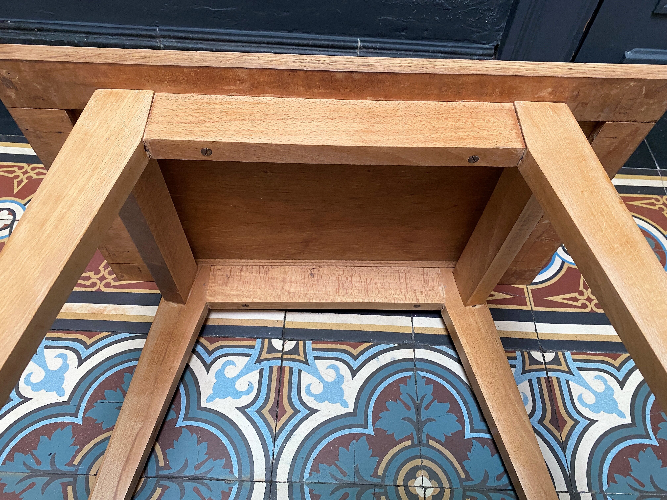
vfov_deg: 53.1
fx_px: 501
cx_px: 334
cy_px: 250
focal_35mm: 26
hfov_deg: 67.3
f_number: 1.8
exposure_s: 1/50
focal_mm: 4.25
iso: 250
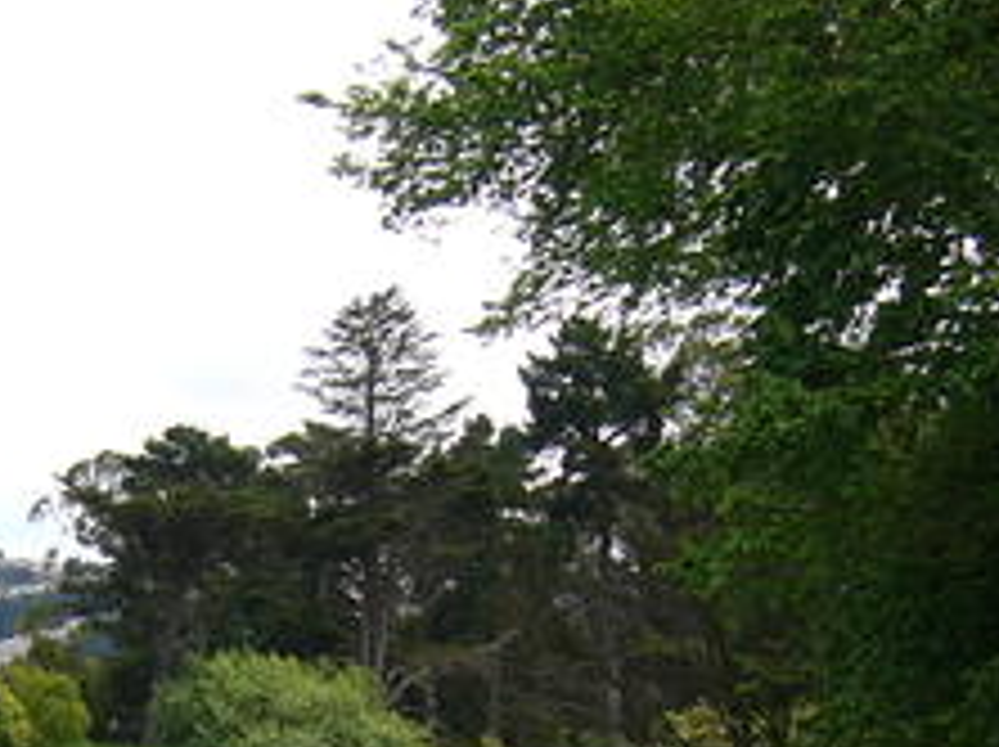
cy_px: 774
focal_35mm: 101
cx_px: 158
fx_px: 2912
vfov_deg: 14.4
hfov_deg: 19.2
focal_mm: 5.8
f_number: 8
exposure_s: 1/100
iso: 50
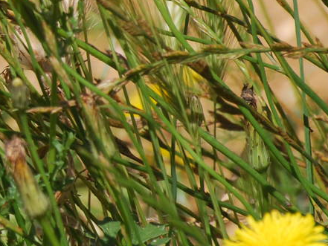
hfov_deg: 1.3
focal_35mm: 1571
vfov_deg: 0.9
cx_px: -236
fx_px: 14890
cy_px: -10
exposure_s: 1/250
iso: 100
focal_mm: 300
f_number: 8
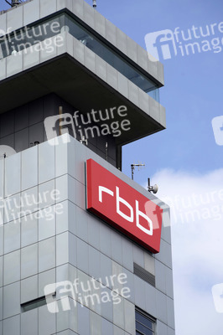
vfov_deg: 10.3
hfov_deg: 6.9
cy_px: 168
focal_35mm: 200
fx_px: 1861
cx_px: 112
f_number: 8
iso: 160
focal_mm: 200
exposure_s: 1/500
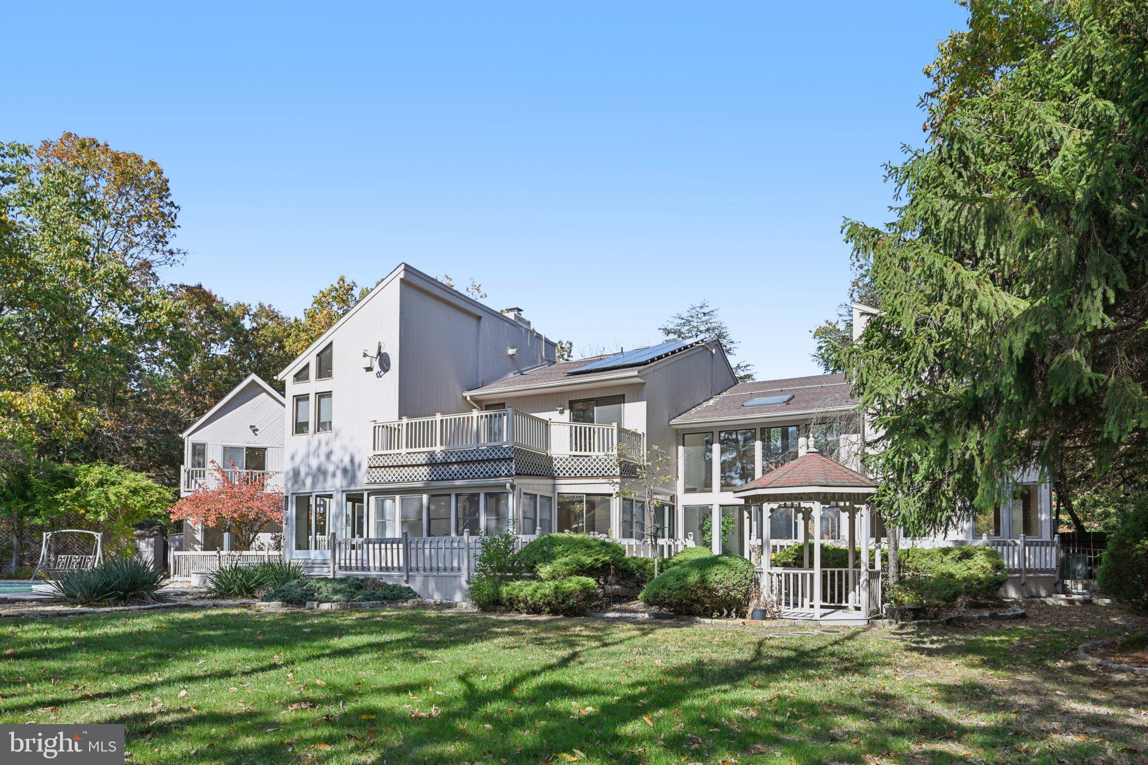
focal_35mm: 22
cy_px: 382
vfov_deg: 57.2
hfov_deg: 78.6
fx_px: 701
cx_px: 574
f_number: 8
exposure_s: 1/500
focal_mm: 22
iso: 400
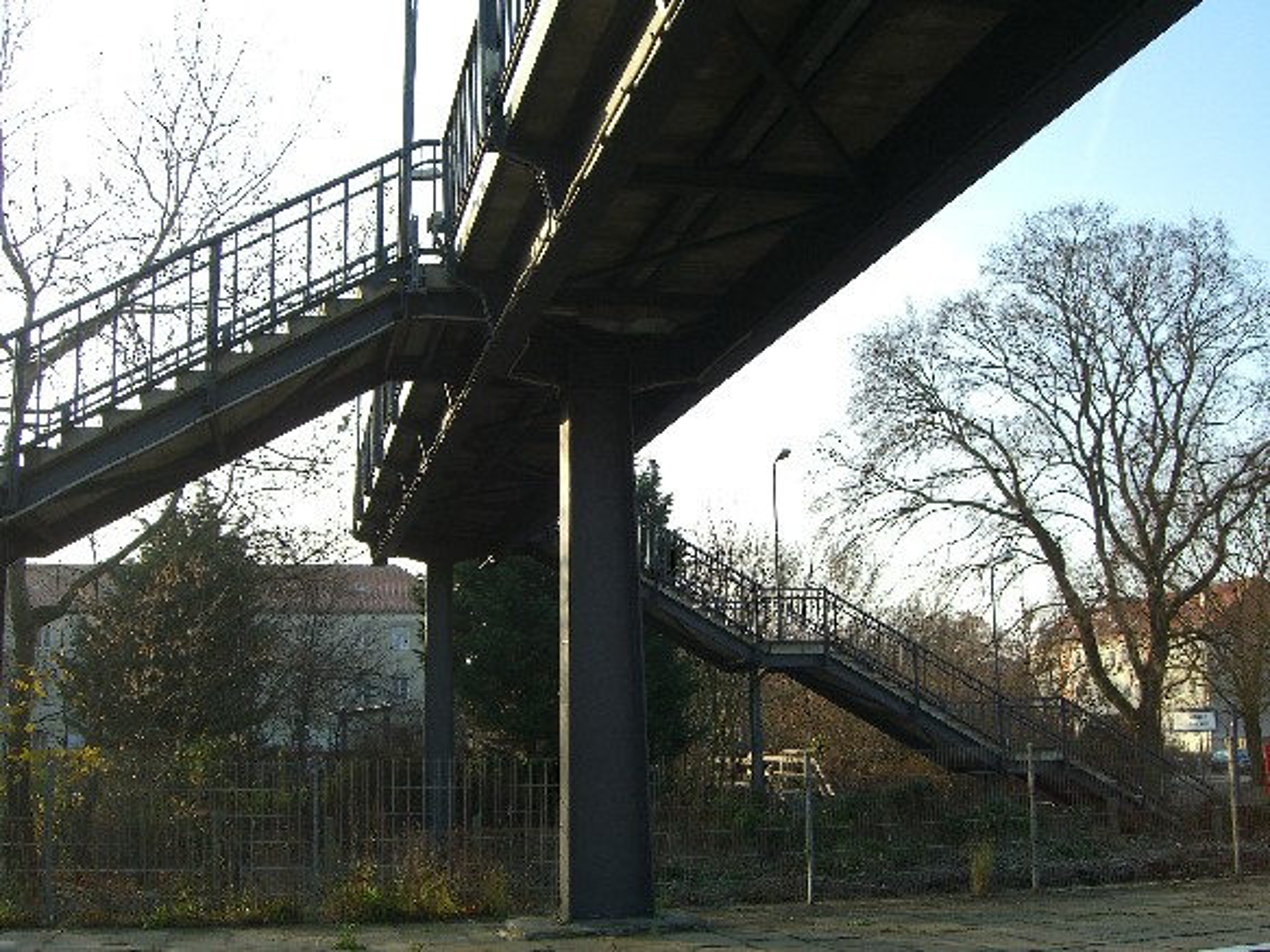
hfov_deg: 49.0
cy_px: 476
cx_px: 635
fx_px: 1394
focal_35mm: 38
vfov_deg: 37.7
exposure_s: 1/200
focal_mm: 7.9
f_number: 4
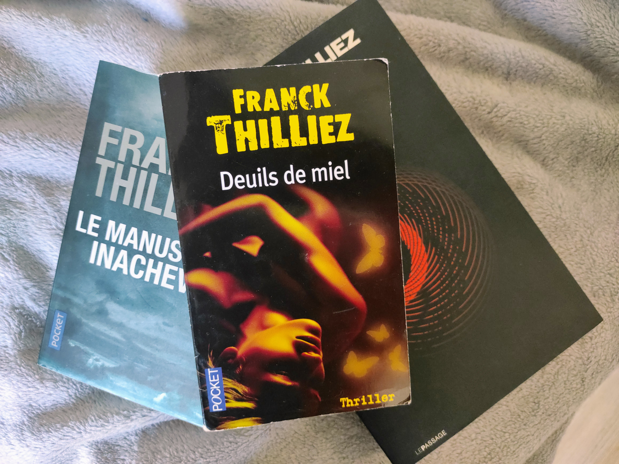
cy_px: 232
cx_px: 310
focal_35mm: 25
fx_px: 447
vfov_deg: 54.8
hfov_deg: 69.4
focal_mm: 5.43
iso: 681
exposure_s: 1/33
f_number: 1.89
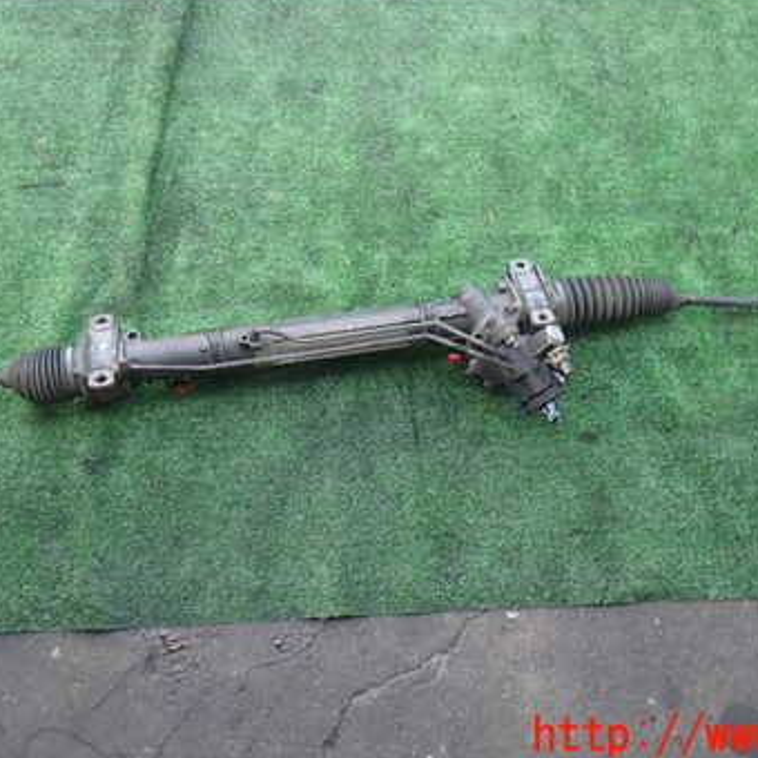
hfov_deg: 42.8
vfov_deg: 42.4
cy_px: 263
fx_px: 966
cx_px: 368
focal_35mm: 39
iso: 100
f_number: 2
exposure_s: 1/200
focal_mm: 4.5
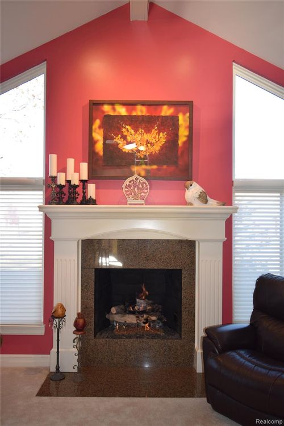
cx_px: 142
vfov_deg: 61.9
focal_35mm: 30
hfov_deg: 43.6
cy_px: 213
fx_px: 355
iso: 800
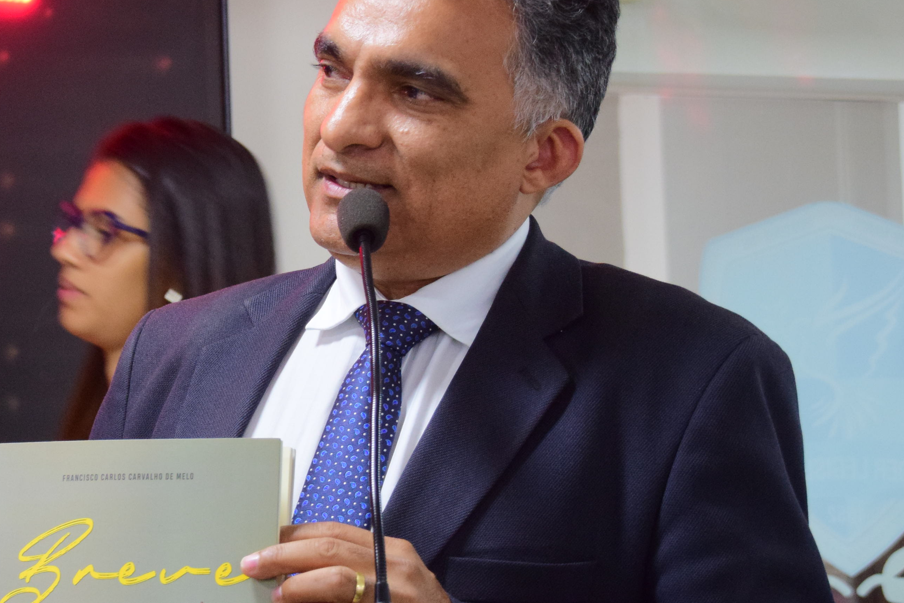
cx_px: 177
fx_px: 8184
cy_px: 302
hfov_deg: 6.3
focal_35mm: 326
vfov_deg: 4.2
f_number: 5.6
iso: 1600
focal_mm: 125
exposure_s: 1/60
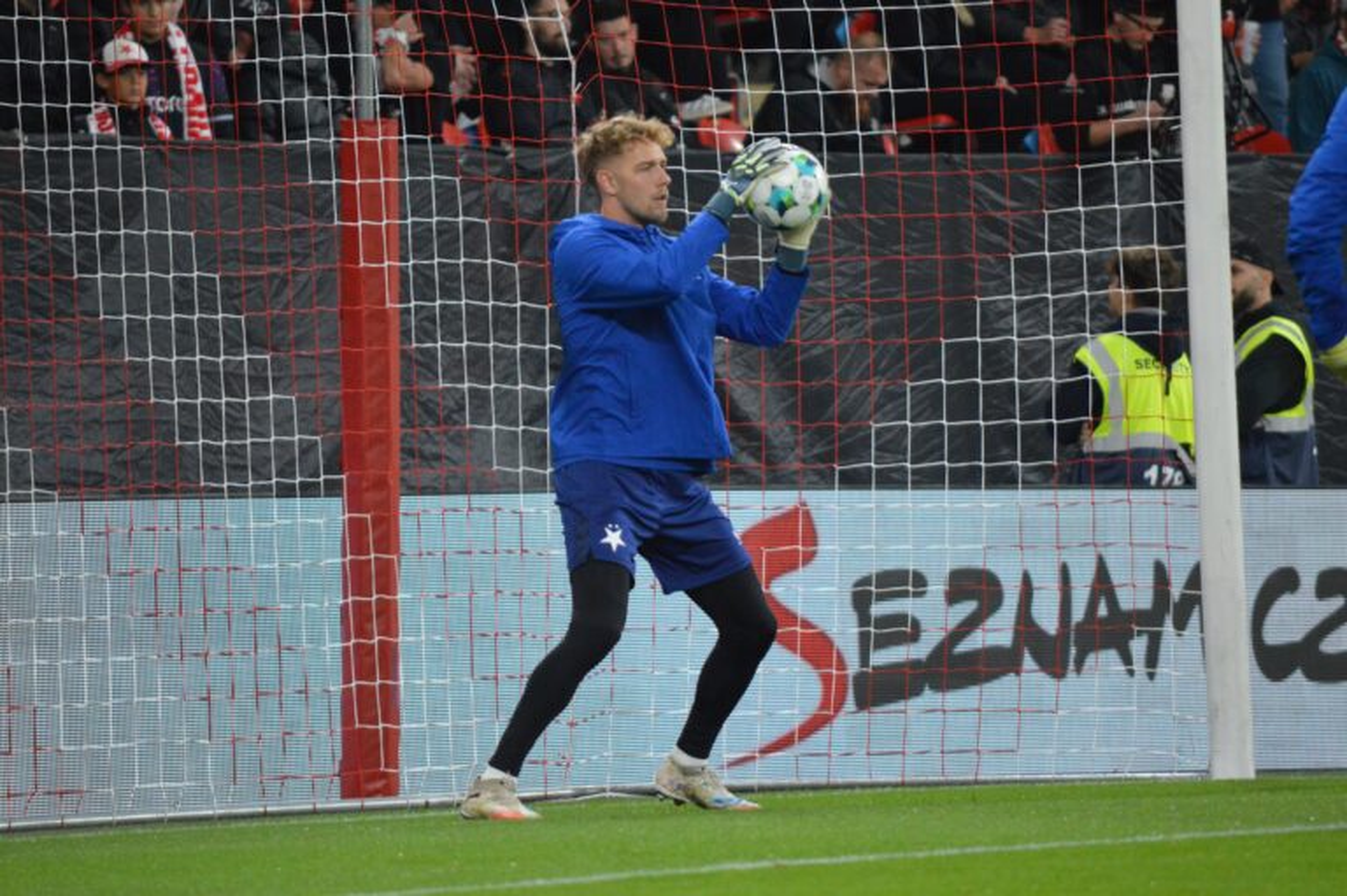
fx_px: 16826
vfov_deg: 3.1
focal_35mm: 450
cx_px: 674
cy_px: 448
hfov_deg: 4.6
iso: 3200
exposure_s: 1/640
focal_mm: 300
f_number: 5.6
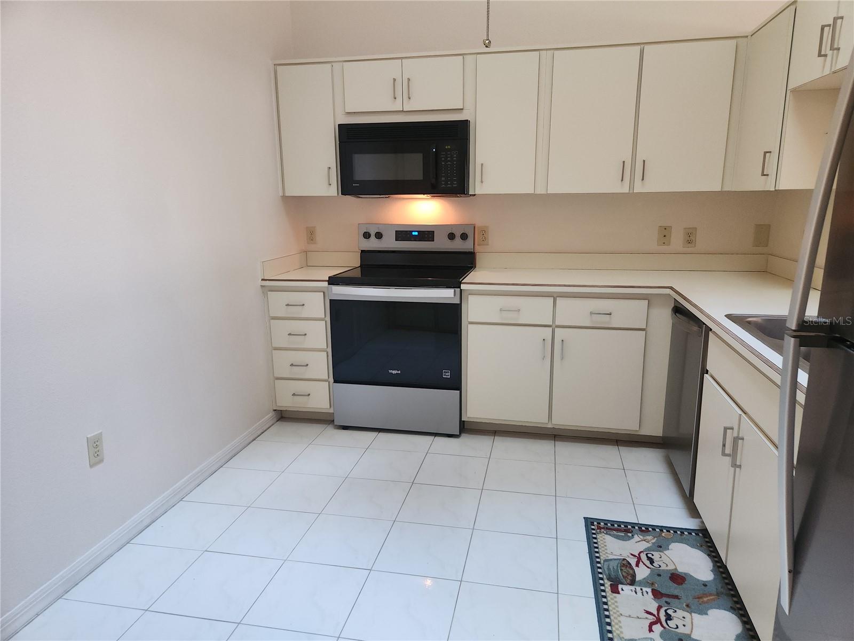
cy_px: 320
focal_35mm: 23
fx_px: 567
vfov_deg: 58.9
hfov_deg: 73.9
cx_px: 427
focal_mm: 5.4
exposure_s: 1/15
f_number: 1.8
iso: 125
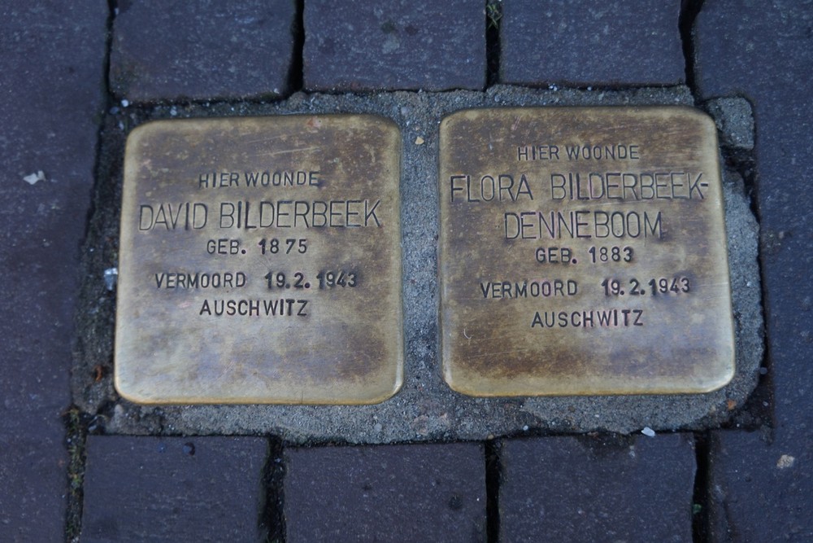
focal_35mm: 30
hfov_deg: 61.9
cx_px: 406
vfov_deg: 43.6
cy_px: 272
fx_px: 678
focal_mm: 20
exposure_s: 1/60
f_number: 4
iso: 125
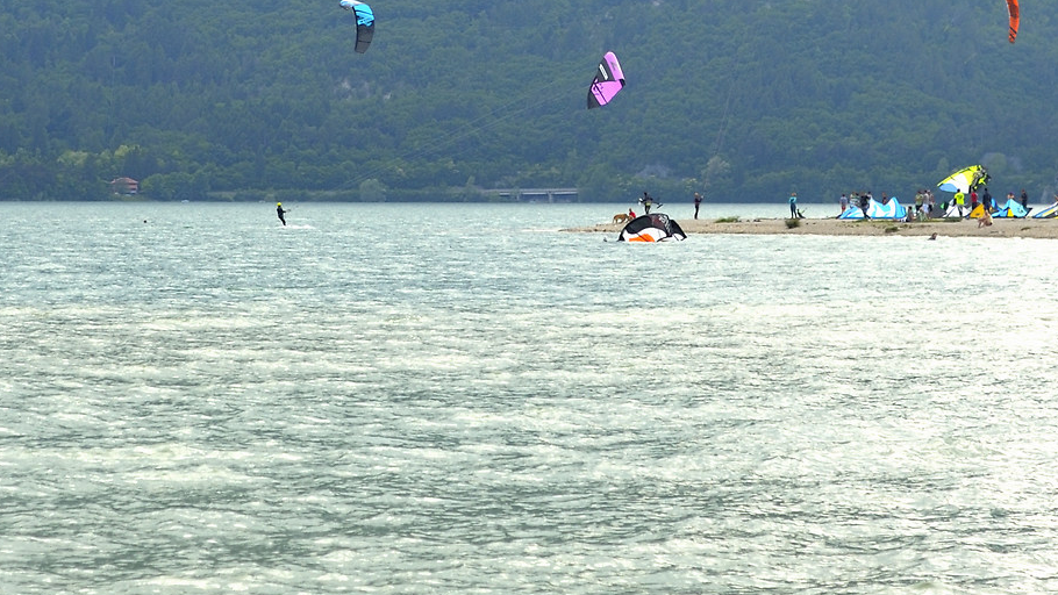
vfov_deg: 8.6
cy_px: -257
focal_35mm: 138
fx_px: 3872
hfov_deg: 15.6
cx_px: 441
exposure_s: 1/640
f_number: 4
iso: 200
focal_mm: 50
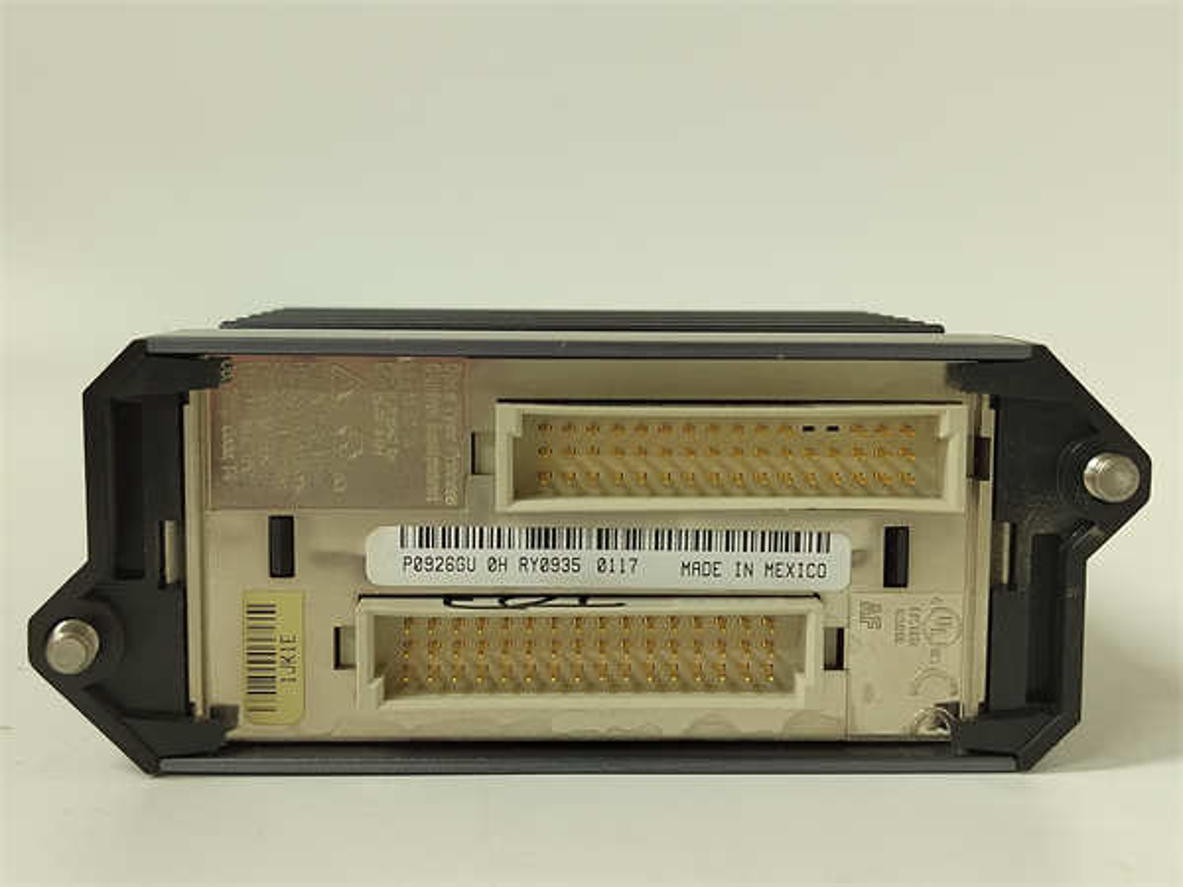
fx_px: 1572
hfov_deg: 41.2
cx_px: 592
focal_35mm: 46
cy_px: 444
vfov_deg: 31.5
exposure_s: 1/50
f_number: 1.9
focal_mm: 5.52
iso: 1356
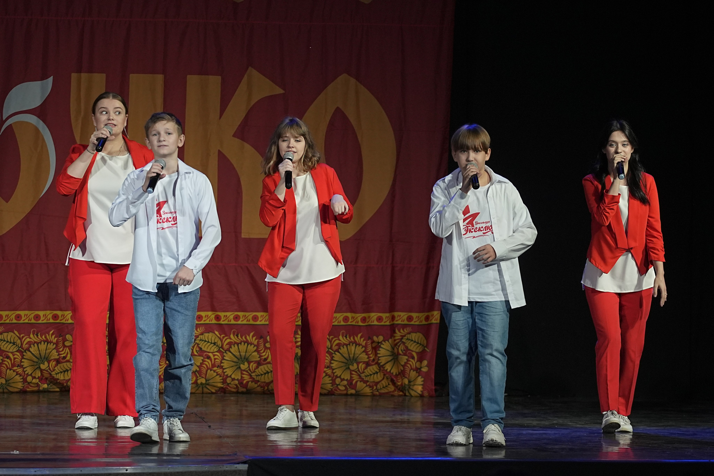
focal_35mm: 169
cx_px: 357
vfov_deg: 8.1
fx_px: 3352
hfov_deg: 12.2
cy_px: 238
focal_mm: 113
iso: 2000
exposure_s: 1/400
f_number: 4
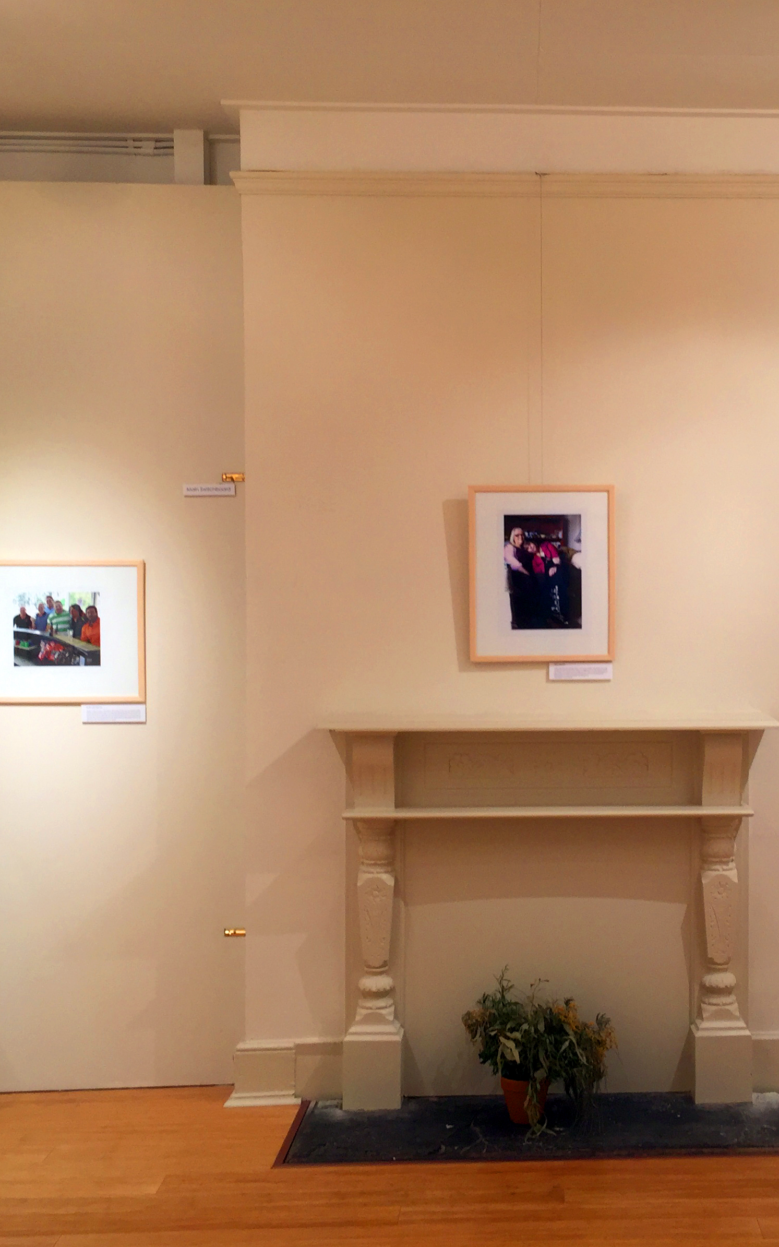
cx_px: 580
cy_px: 619
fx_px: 1427
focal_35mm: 42
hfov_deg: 30.1
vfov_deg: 47.2
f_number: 2.2
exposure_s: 1/50
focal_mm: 4.15
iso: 40
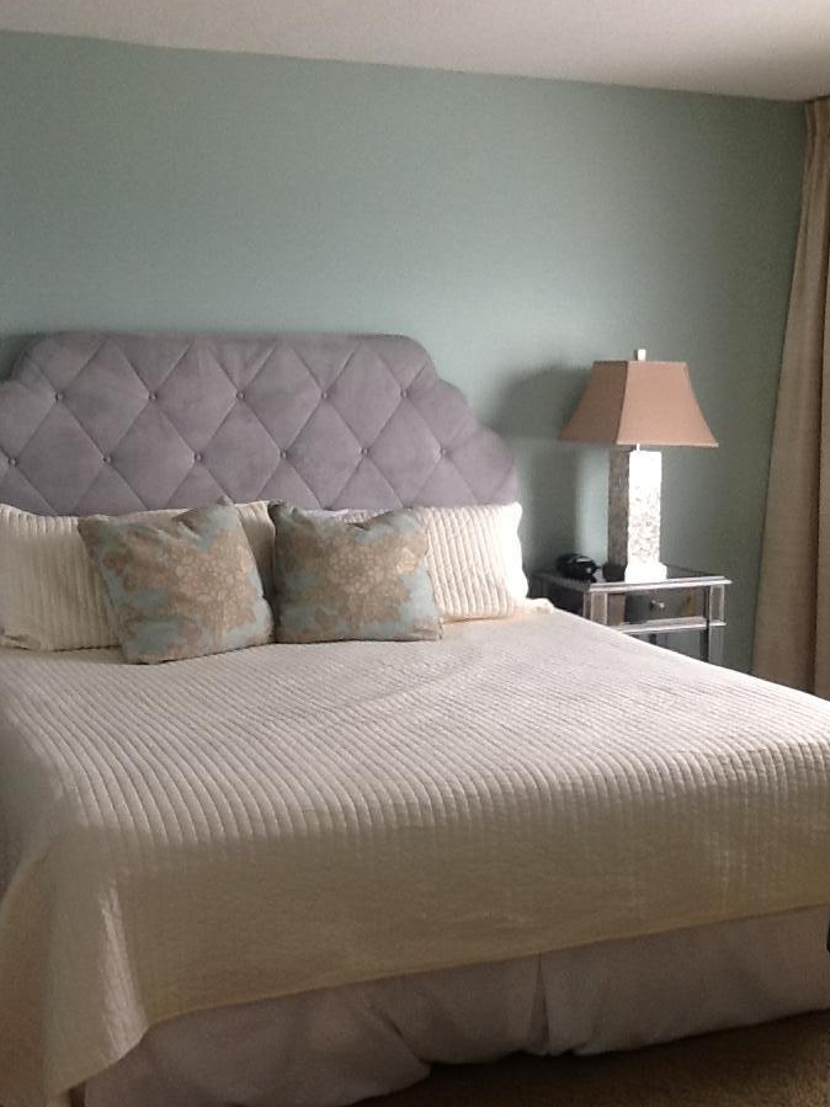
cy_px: 576
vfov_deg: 40.4
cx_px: 404
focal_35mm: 47
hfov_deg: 30.9
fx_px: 1503
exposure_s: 1/30
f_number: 2.4
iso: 40
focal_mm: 2.03
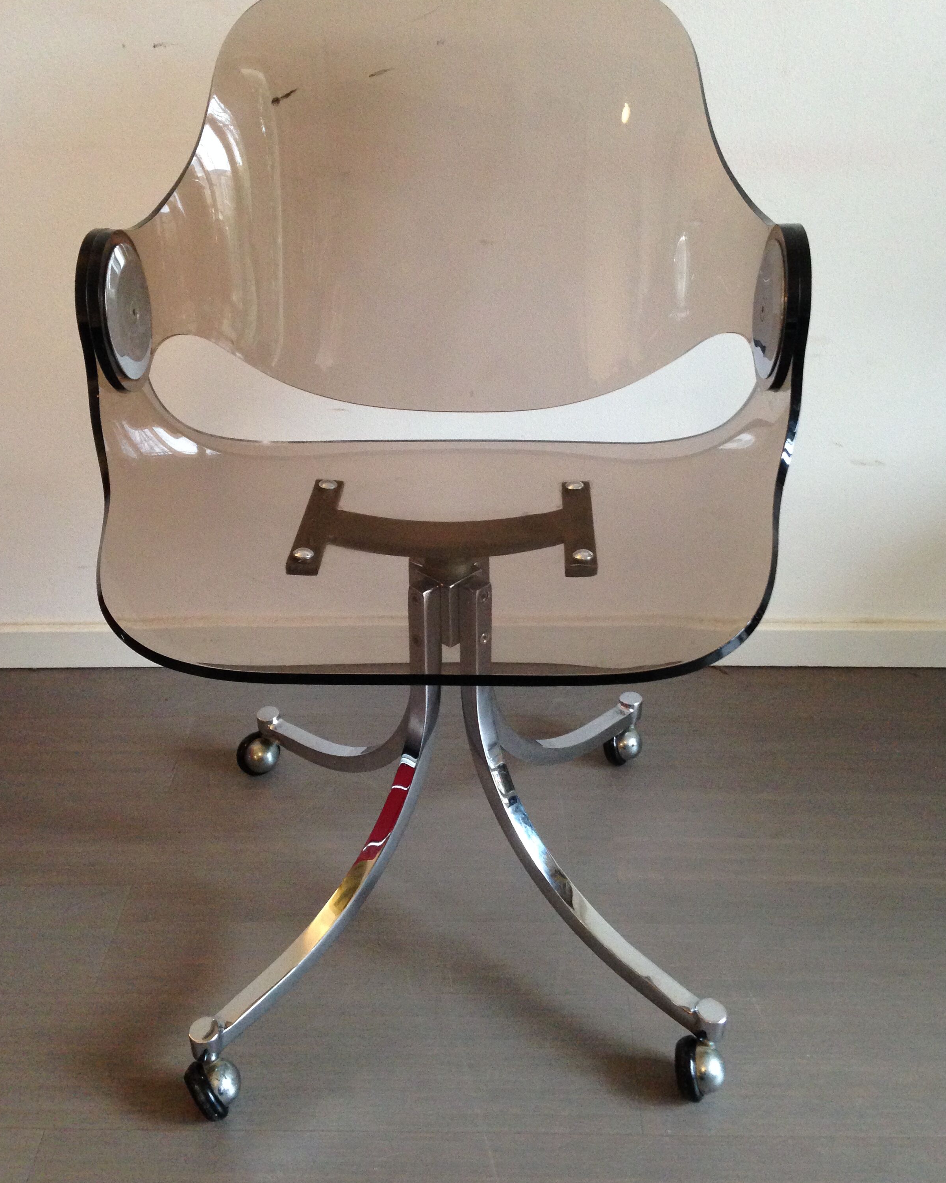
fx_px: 1225
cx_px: 473
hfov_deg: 42.2
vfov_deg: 51.5
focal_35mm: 35
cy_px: 551
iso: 250
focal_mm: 4.12
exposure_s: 1/20
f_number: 2.4
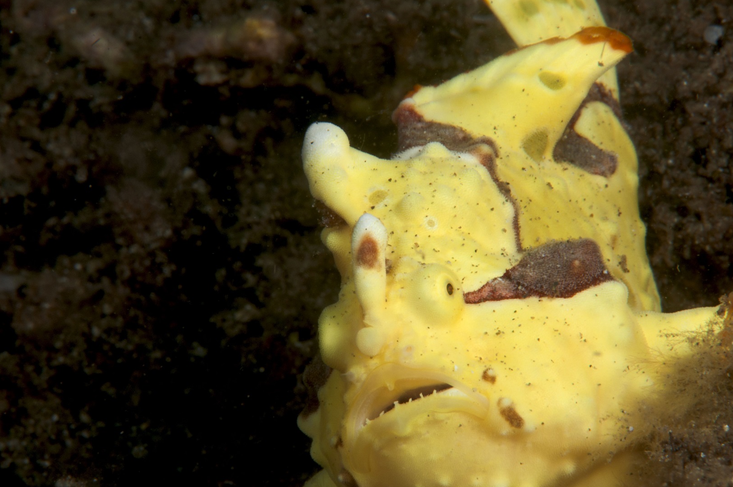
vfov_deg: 7.8
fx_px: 3570
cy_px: 261
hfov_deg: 11.7
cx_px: 406
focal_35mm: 176
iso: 200
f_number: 36
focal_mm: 105
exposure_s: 1/200
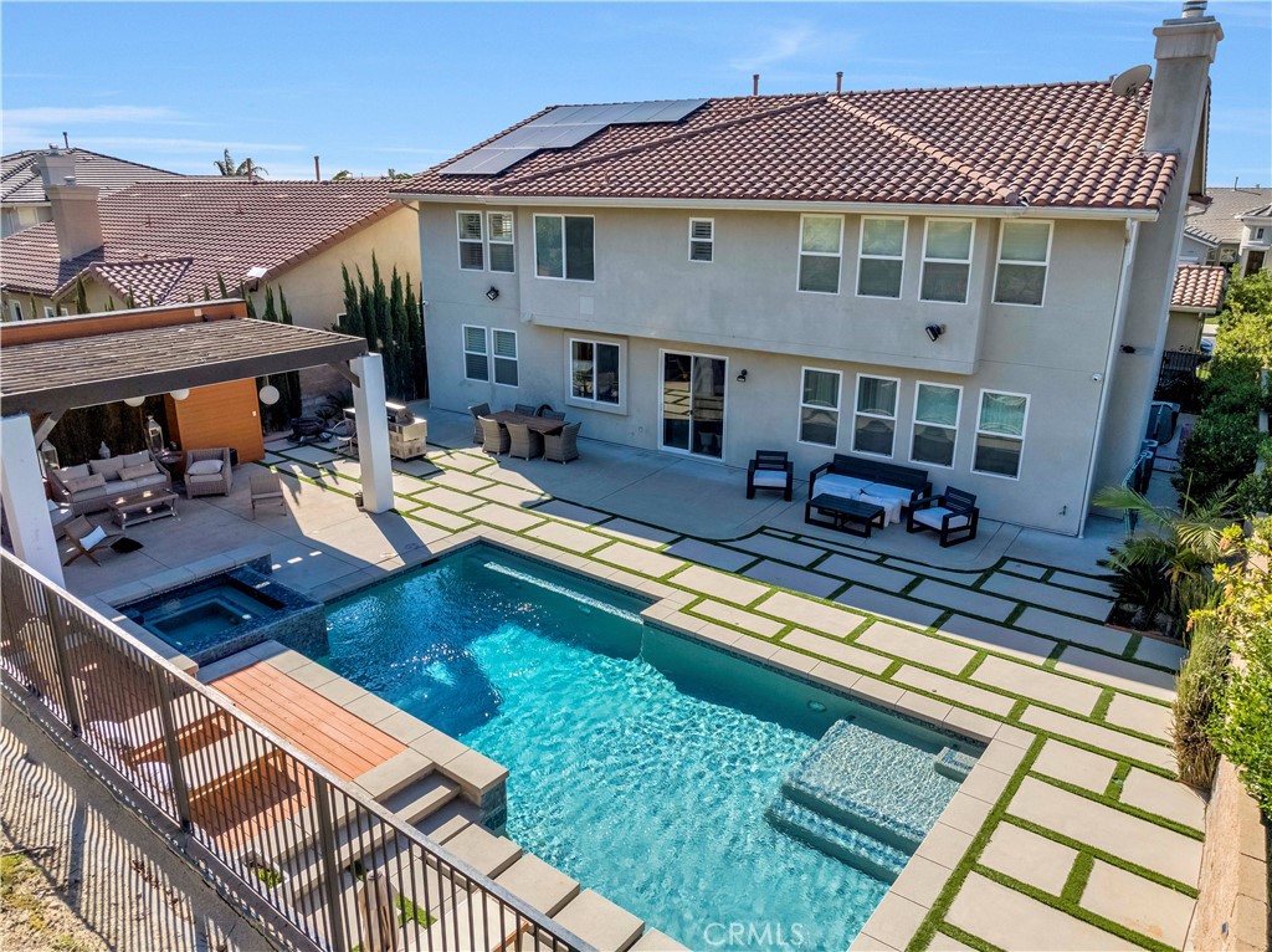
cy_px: 476
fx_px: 881
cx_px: 636
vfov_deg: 56.7
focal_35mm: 24
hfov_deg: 71.6
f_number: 2.8
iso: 170
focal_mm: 12.29
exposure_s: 1/3200
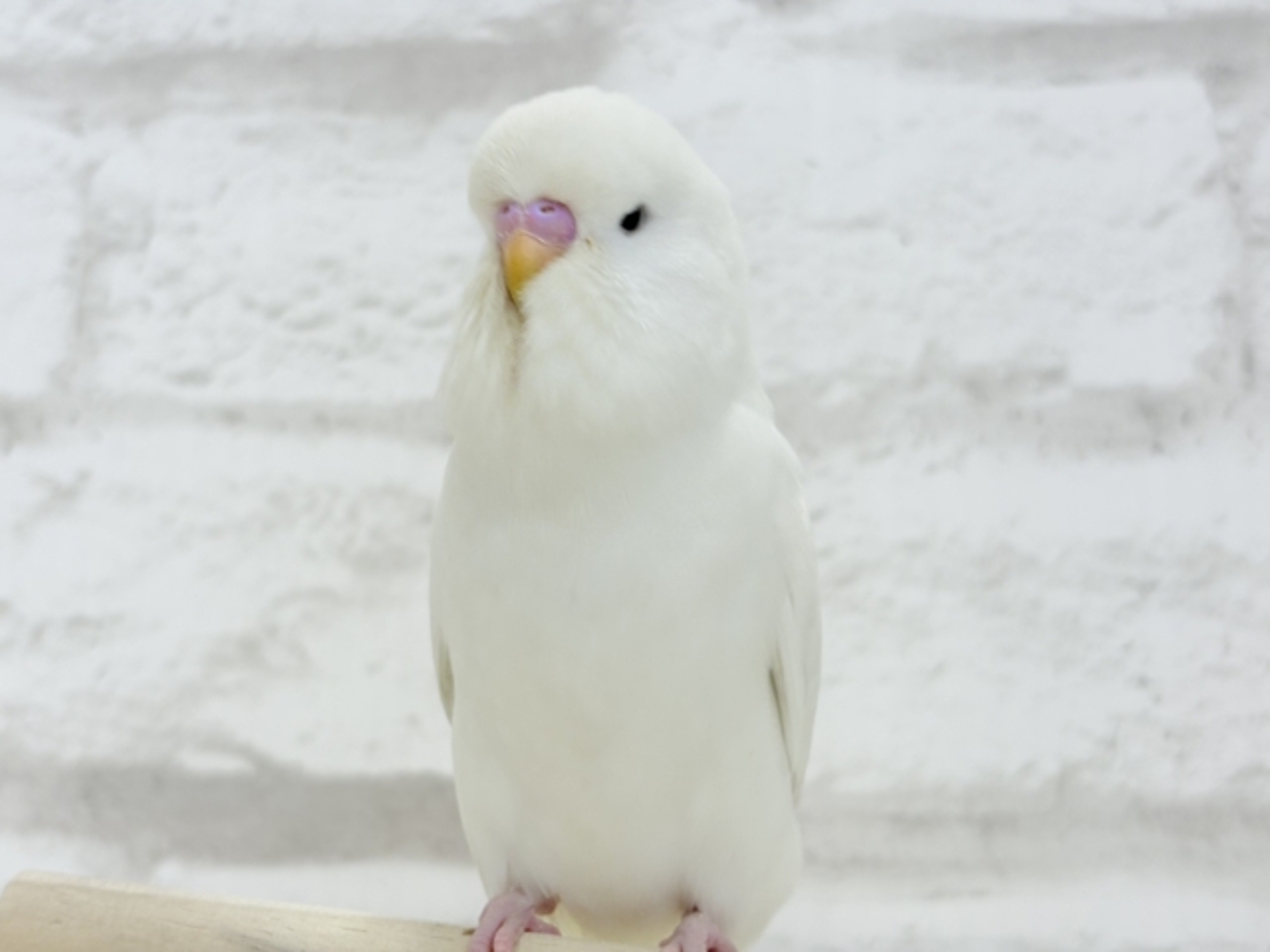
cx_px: 635
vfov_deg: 28.0
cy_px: 476
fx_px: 1908
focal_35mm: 52
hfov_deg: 36.8
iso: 32
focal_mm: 5.96
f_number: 1.6
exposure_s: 1/50
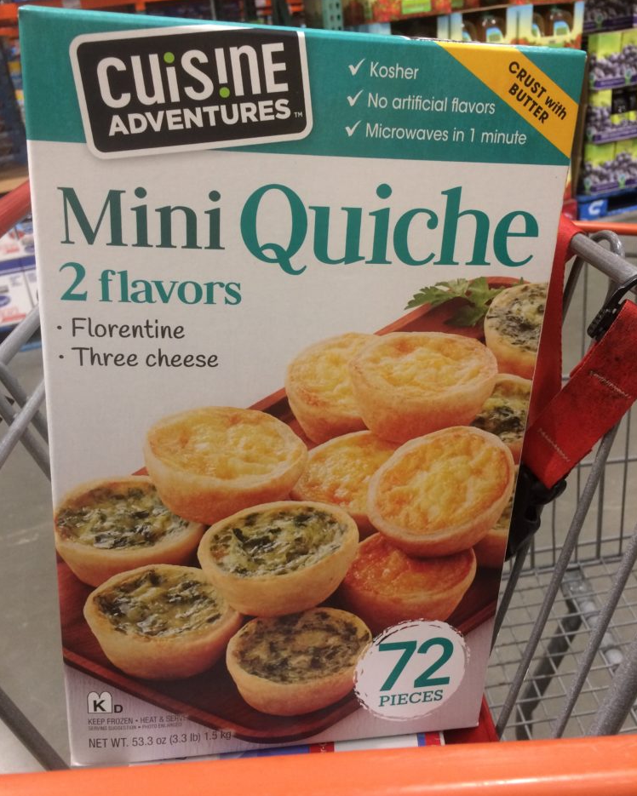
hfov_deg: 47.1
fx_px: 731
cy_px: 379
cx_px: 312
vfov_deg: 57.2
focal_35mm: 31
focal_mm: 4.15
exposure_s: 1/30
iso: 160
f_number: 2.2
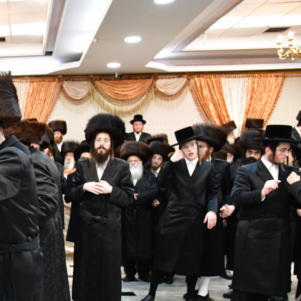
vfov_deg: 33.2
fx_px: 492
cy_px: 233
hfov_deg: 29.4
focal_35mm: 50
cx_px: -57
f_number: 5.6
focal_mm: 24
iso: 2500
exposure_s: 1/100
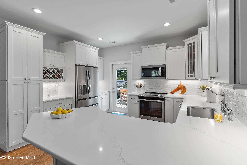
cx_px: 124
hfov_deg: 96.7
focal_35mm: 16
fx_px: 110
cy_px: 82
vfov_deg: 73.7
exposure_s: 1/20
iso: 100
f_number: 4.8
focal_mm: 11
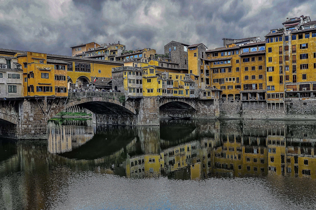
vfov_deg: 37.8
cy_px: 105
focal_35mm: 35
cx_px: 158
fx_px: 307
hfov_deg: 54.5
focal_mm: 35
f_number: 10
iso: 250
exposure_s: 1/50
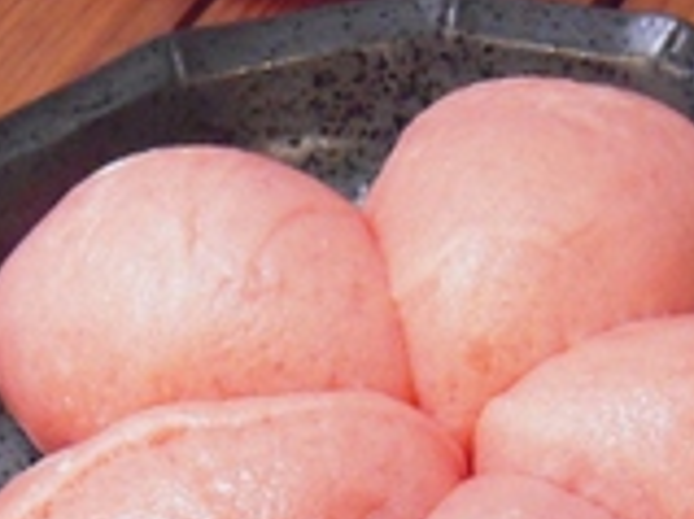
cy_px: 580
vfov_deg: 15.4
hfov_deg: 21.1
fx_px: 1863
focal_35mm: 93
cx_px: 253
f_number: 3
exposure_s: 1/100
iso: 1600
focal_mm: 6.5
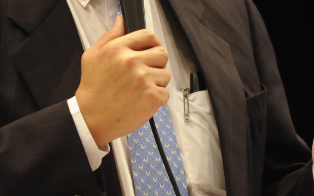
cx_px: 188
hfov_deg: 5.2
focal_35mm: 401
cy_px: 4
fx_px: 3432
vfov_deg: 3.3
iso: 2000
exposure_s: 1/125
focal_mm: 116
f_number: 3.5
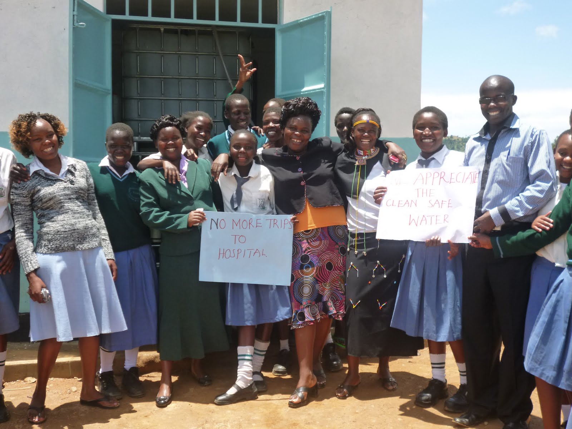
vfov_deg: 35.1
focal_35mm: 41
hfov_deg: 45.8
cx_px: 286
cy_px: 214
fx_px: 677
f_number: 3.7
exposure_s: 1/400
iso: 160
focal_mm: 7.3
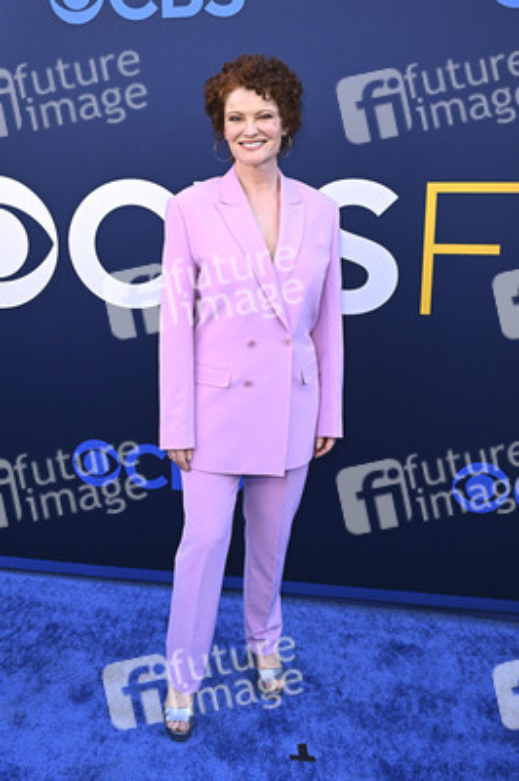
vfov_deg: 56.5
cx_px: 260
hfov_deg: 39.4
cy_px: 390
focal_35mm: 34
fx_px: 726
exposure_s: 1/200
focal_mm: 33.5
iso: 400
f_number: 6.3
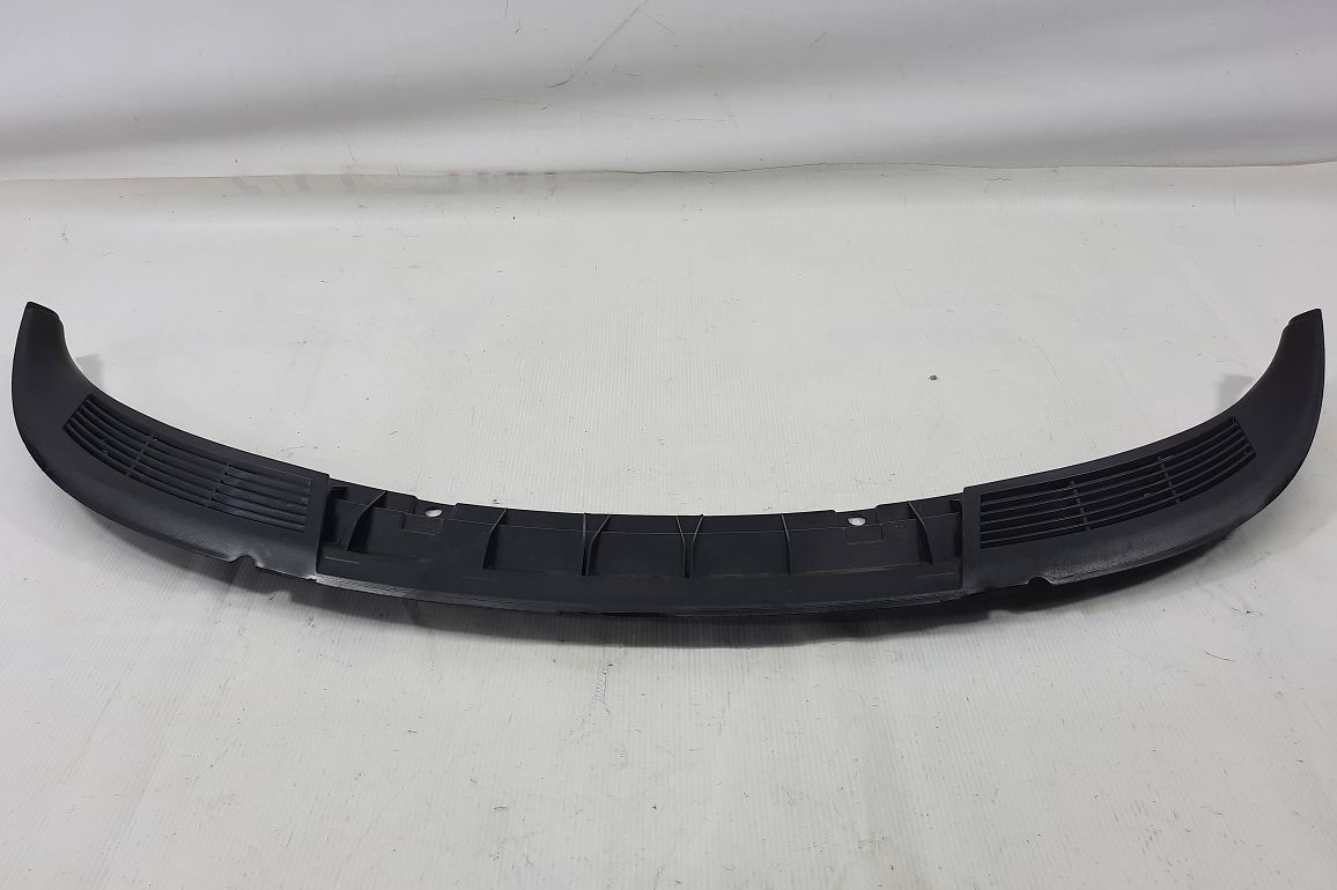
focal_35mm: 27
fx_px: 1002
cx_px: 657
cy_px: 399
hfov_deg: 67.4
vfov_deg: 47.8
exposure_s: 1/100
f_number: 2
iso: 40
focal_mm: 4.6
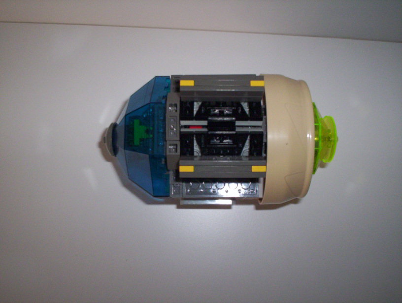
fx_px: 442
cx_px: 201
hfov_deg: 48.9
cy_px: 152
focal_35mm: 38
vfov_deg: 37.9
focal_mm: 4.99
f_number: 4.5
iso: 140
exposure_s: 1/60
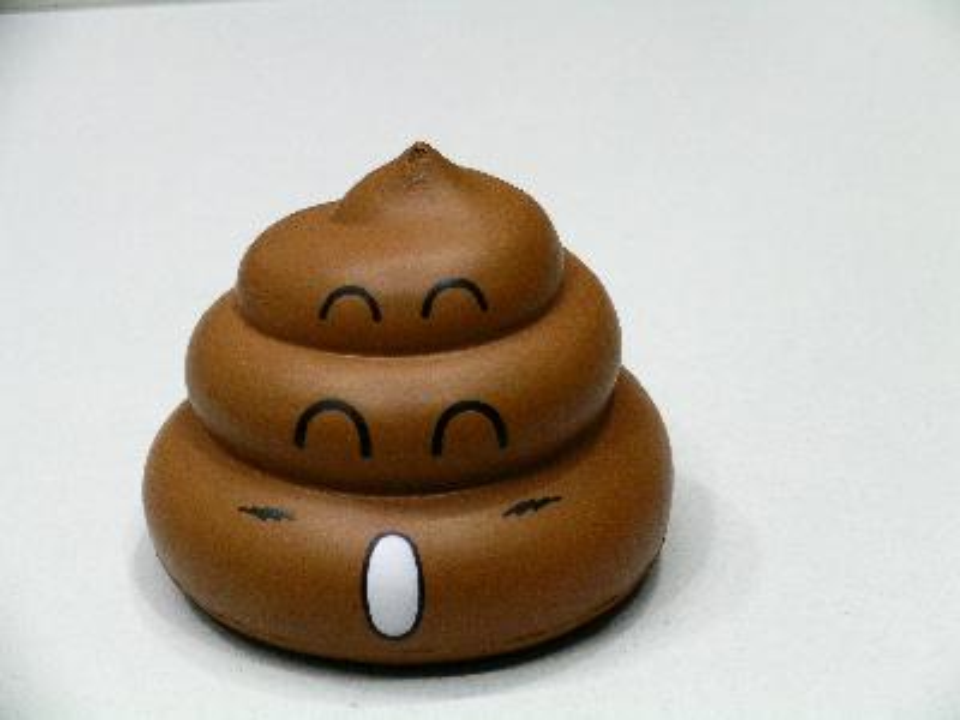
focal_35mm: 90
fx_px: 2496
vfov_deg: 16.4
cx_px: 480
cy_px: 360
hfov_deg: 21.8
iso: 200
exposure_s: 1/13.4
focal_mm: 18.8
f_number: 4.3
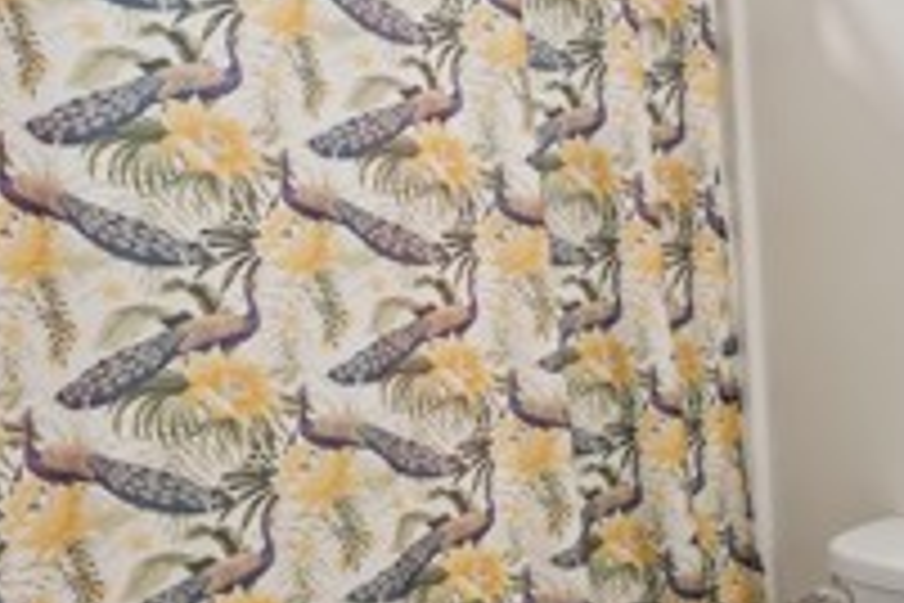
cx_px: 1255
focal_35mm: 51
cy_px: 308
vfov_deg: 26.5
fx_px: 1281
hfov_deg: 29.1
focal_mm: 16
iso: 40
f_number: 22
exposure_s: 30
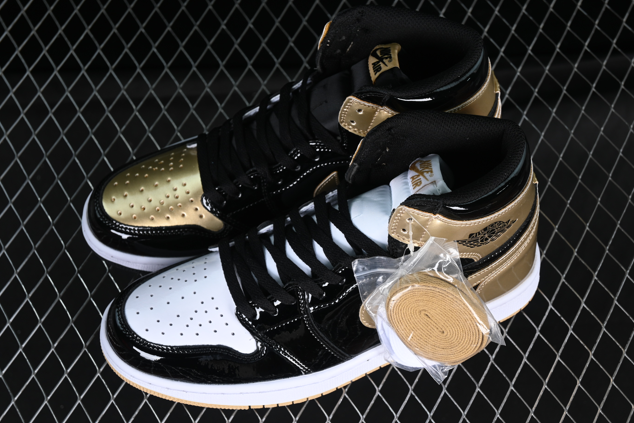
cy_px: 213
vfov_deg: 18.0
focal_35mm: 76
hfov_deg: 26.6
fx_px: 1338
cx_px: 319
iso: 160
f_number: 6.3
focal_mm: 50
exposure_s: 1/50
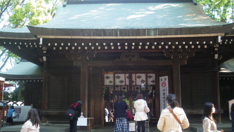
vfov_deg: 29.7
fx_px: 248
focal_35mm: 40
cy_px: 64
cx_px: 118
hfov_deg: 50.5
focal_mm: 6.3
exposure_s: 1/50
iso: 80
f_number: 3.5
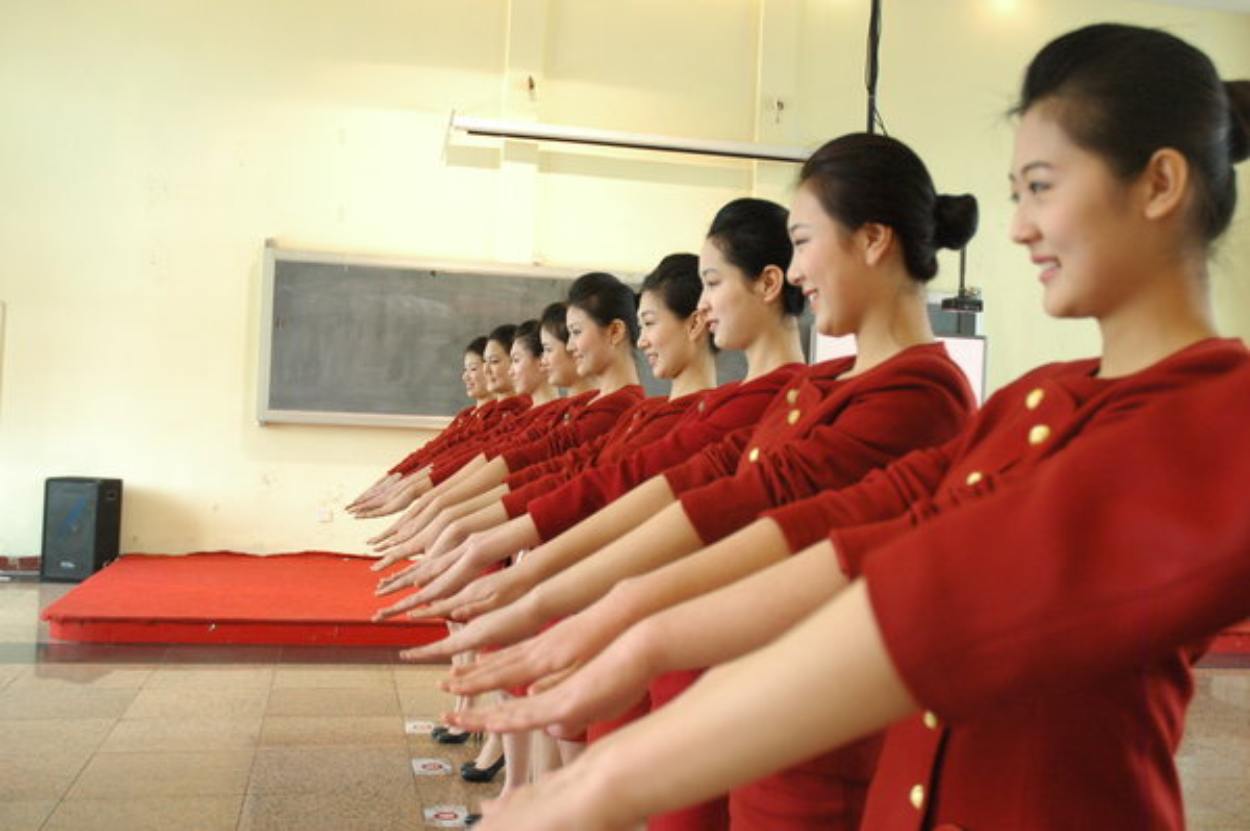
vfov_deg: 35.4
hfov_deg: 51.3
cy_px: 416
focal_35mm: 38
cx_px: 625
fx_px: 1301
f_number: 4
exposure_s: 1/60
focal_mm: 25
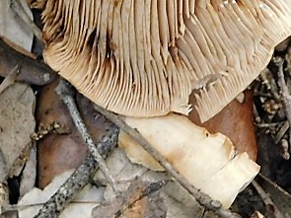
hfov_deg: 16.2
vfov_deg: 11.8
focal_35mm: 122
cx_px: 157
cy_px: -69
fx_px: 1025
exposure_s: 1/8
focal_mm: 8
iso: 720
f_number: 3.7
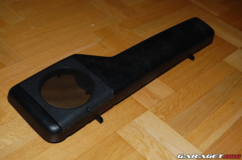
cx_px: 121
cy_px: 80
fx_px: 322
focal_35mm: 48
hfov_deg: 41.2
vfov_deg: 28.0
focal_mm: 32
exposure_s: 1/125
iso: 200
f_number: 5.6
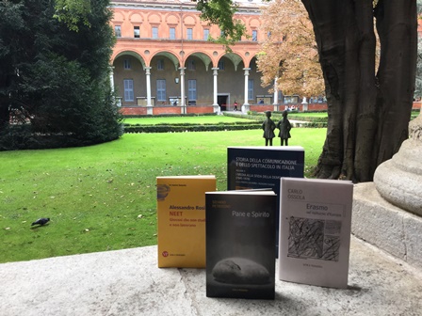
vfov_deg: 45.4
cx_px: 211
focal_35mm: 31
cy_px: 158
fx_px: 378
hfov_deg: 58.4
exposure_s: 1/100
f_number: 2.4
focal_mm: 3.3
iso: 40
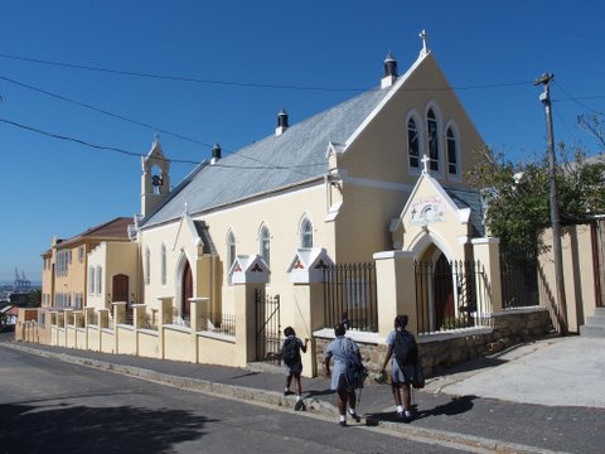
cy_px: 227
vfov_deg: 49.7
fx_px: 489
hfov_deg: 63.4
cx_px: 302
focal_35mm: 28
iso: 100
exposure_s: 1/800
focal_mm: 6
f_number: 5.6
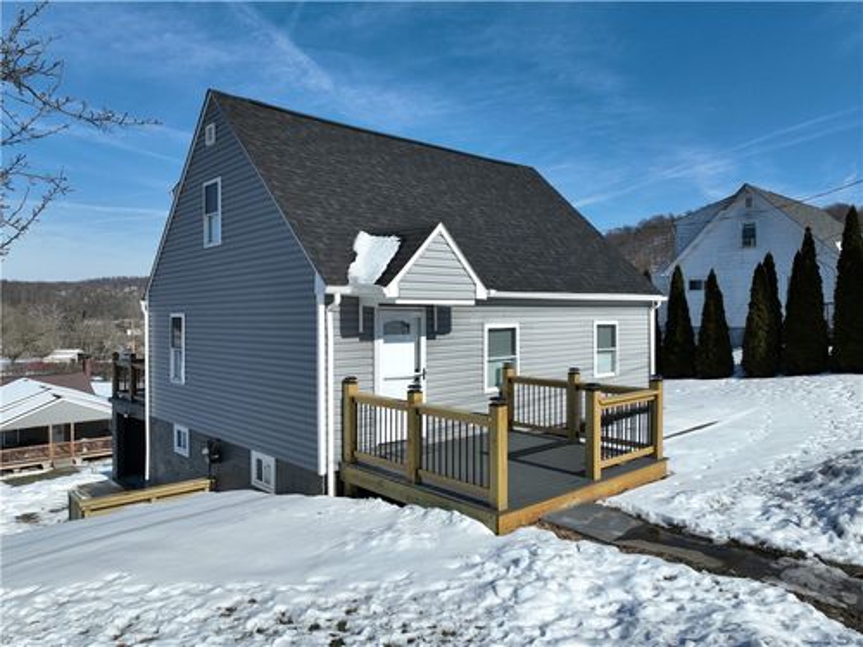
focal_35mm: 24
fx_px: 598
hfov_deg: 71.6
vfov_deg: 56.8
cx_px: 432
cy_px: 324
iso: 100
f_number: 2.8
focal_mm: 12.29
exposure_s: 1/3200
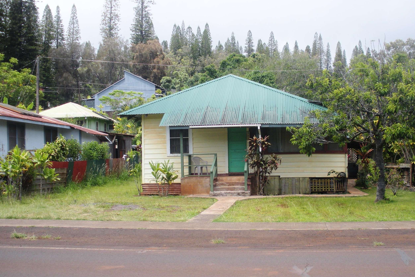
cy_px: 165
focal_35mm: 46
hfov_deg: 42.6
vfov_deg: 29.2
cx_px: 247
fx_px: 530
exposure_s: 1/340
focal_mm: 6.3
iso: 64
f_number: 3.5
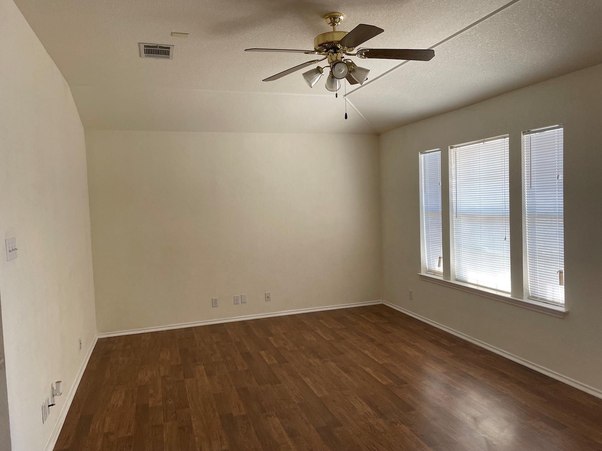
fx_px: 452
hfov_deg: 67.3
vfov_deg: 53.1
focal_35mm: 26
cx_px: 301
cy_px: 226
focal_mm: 4.2
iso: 125
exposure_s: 1/121
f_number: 1.6
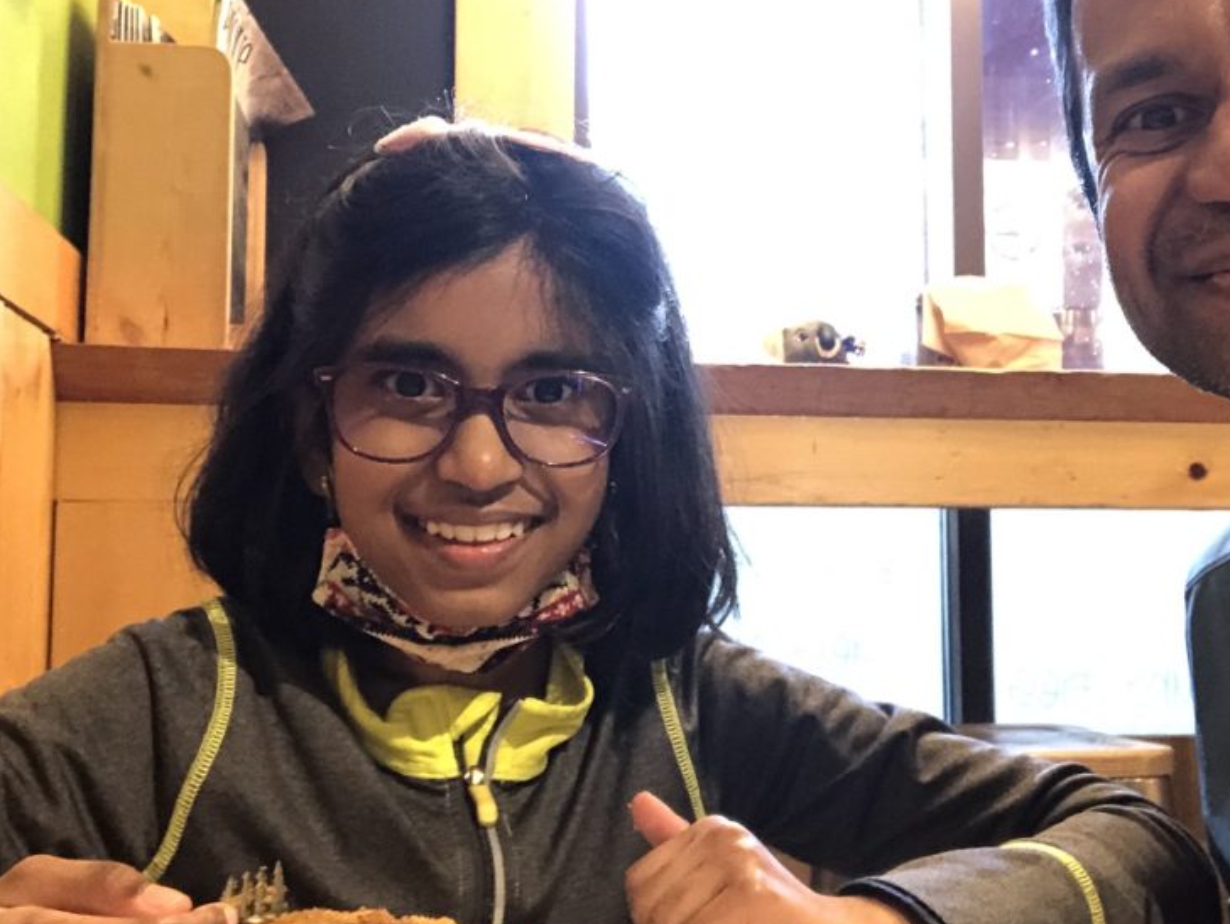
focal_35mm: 45
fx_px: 1600
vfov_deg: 32.2
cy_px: 410
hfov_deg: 41.8
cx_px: 755
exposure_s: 1/30
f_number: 2.2
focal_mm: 2.87
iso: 400
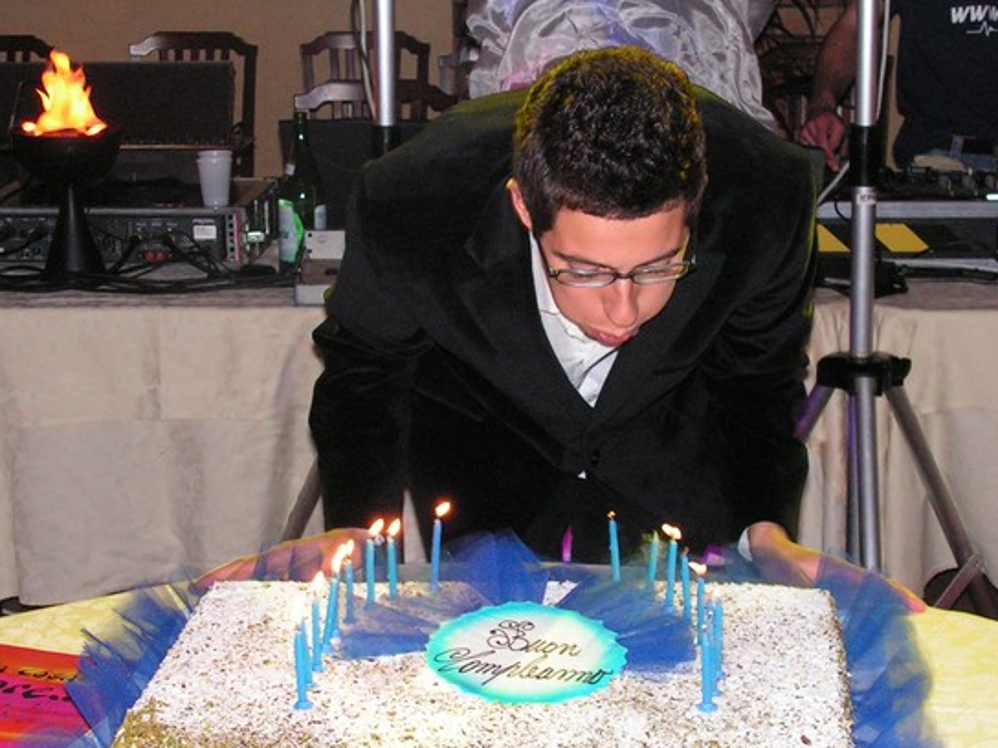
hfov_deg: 25.0
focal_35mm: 78
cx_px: 519
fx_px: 2249
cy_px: 383
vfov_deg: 18.9
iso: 200
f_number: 3.2
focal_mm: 8.9
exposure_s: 1/60
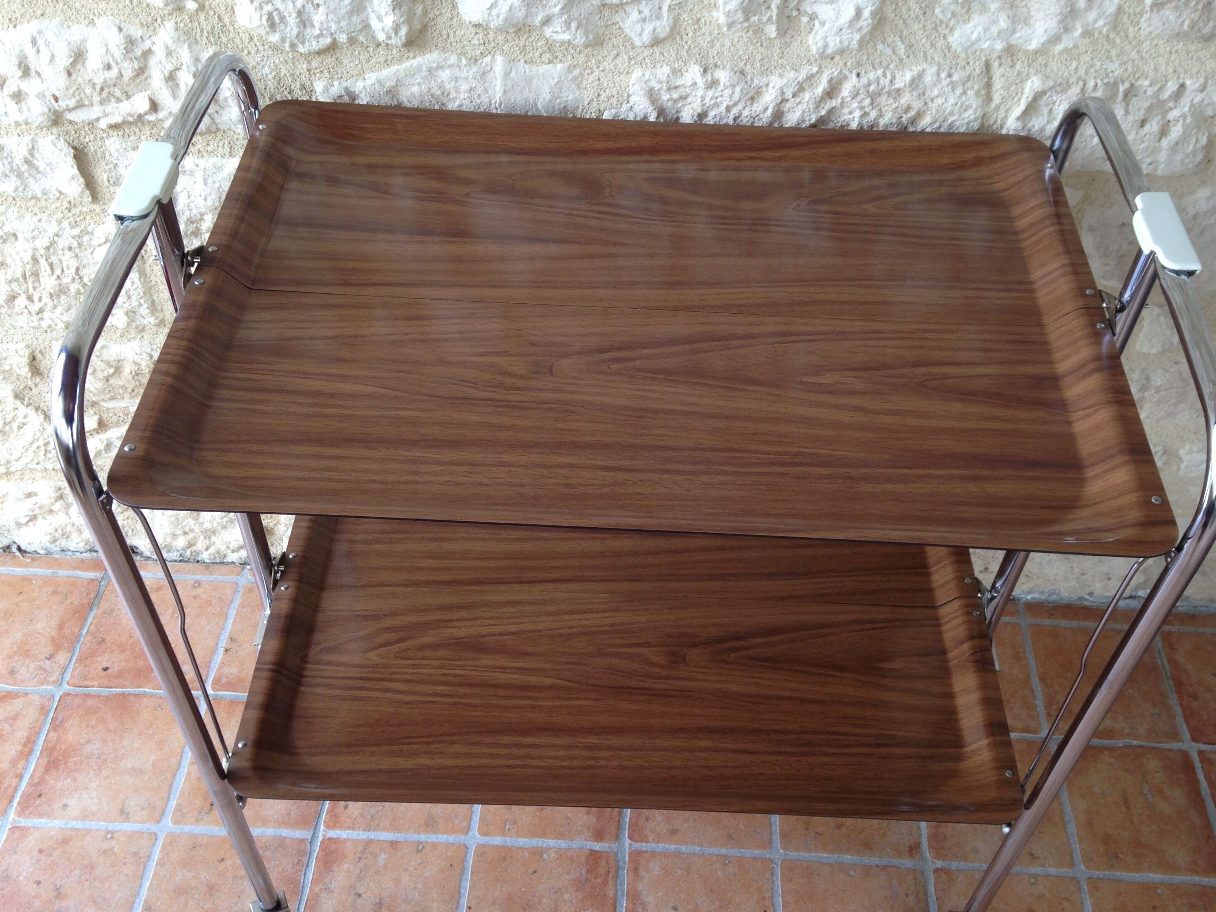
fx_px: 1300
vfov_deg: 38.7
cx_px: 641
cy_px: 468
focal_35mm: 37
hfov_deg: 50.1
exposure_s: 1/60
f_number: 2.4
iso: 50
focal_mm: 4.12
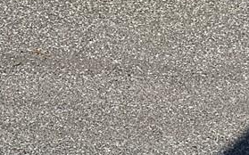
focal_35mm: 146
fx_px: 990
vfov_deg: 7.4
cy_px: -376
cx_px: 269
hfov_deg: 14.0
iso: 80
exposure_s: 1/8197
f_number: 1.78
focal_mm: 6.86
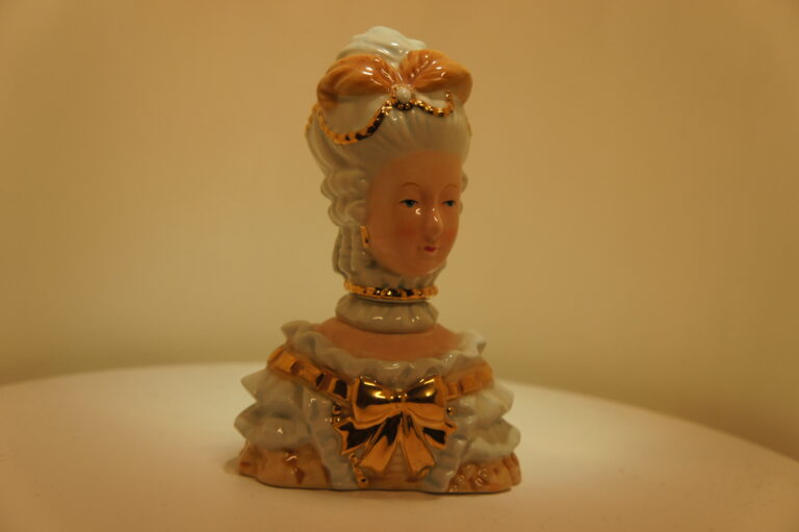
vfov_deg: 26.4
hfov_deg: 38.9
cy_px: 266
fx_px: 1131
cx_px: 400
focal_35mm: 51
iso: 200
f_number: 5.6
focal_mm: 34
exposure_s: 1/80
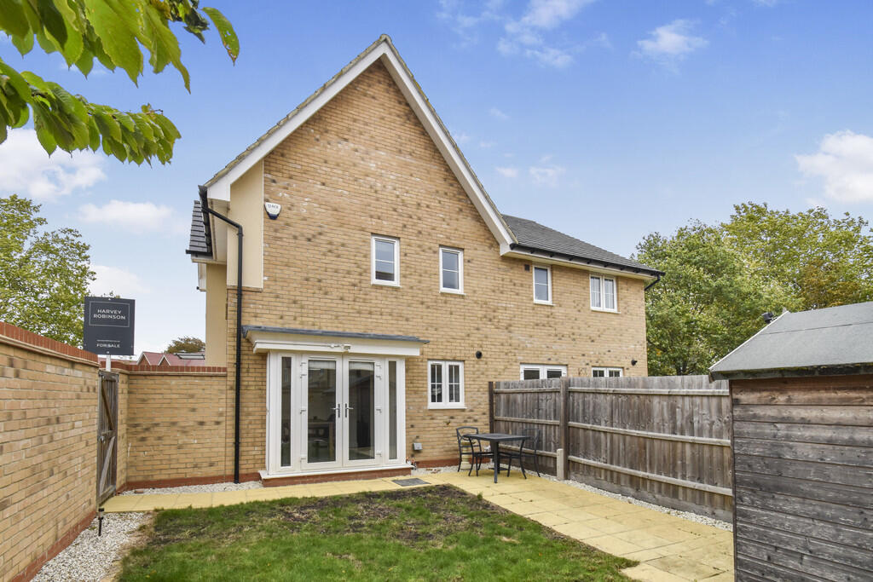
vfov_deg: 77.3
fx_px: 364
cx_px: 436
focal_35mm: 15
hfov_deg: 100.4
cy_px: 291
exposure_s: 1/250
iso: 200
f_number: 8
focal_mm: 10
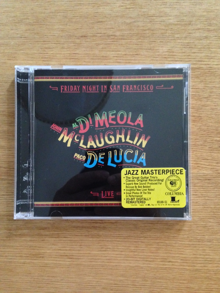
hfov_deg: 42.9
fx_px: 280
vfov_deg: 55.4
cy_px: 146
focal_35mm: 33
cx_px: 110
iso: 800
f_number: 2.4
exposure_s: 1/15
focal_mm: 4.12
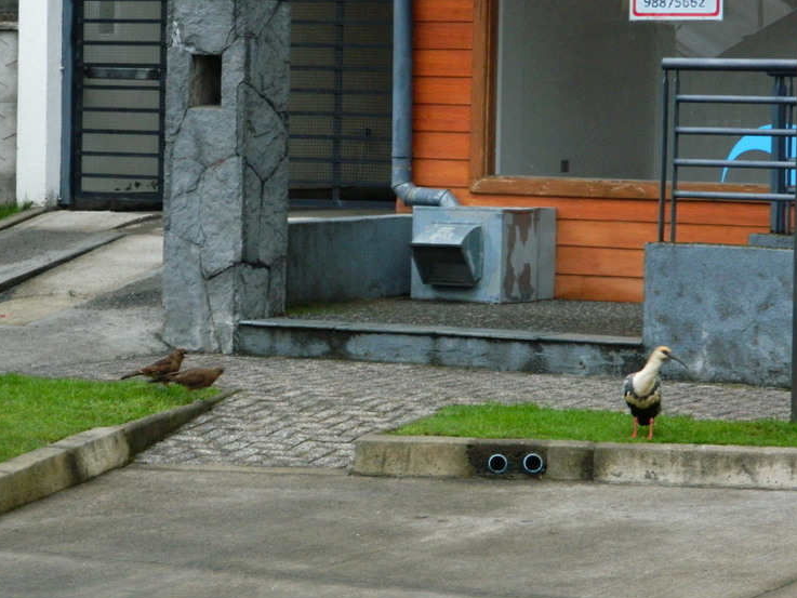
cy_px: 289
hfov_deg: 14.1
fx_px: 3224
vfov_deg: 10.6
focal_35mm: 140
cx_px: 395
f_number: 4.7
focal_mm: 23.2
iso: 400
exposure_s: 1/10
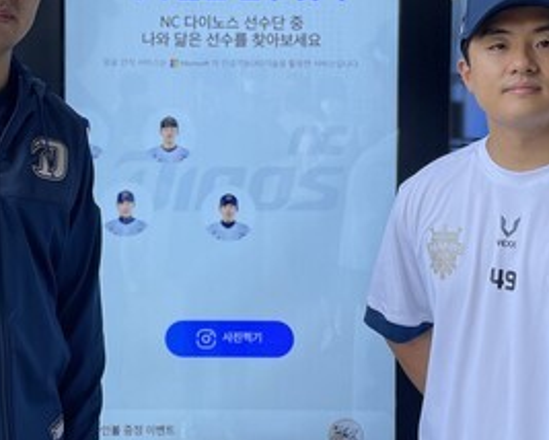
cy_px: 130
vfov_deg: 26.5
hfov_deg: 32.9
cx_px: 214
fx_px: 927
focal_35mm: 57
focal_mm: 4.2
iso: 32
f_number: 1.6
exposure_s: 1/612
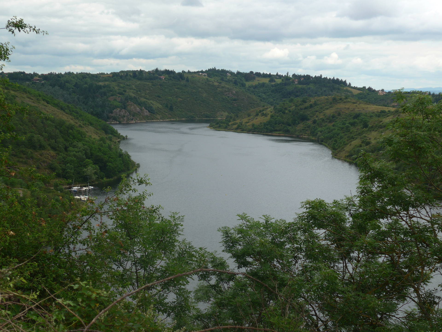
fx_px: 792
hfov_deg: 31.2
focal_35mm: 62
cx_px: 221
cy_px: 166
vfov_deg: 23.7
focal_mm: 12.7
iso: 80
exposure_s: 1/640
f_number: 3.7
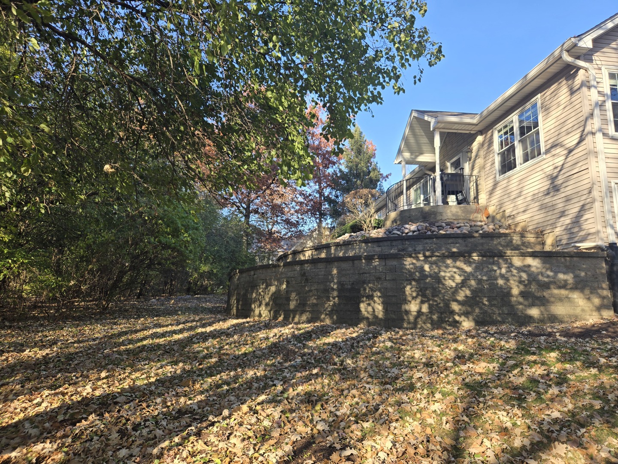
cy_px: 232
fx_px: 411
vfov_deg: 58.9
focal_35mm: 23
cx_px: 309
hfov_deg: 73.9
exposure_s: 1/423
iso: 25
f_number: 1.8
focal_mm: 5.4
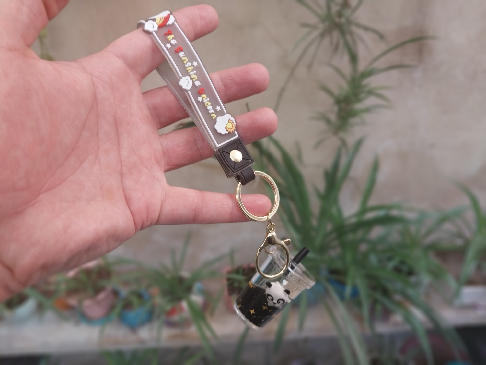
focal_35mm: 26
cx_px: 243
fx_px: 365
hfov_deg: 67.3
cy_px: 182
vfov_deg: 53.1
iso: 100
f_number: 1.8
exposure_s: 1/24
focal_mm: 4
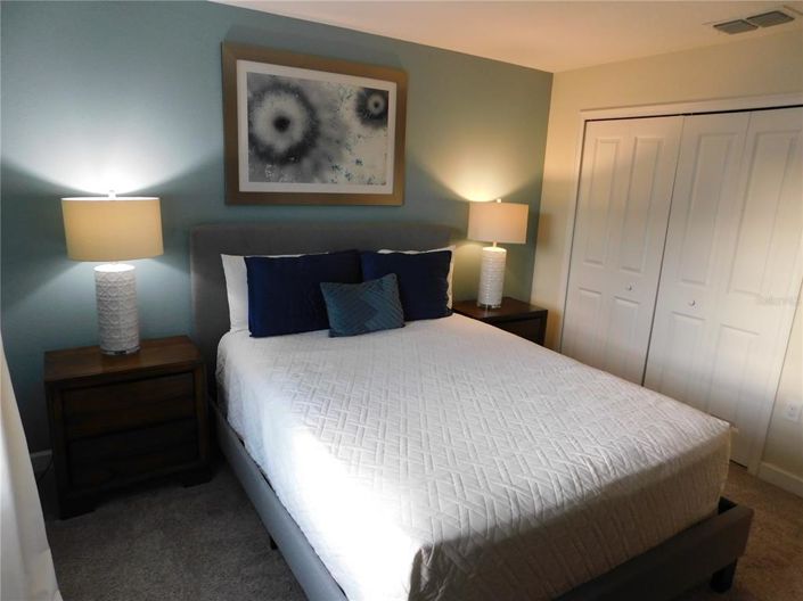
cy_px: 300
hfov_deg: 74.0
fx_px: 533
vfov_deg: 58.8
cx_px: 402
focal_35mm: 23
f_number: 3
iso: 280
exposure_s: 1/30
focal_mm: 4
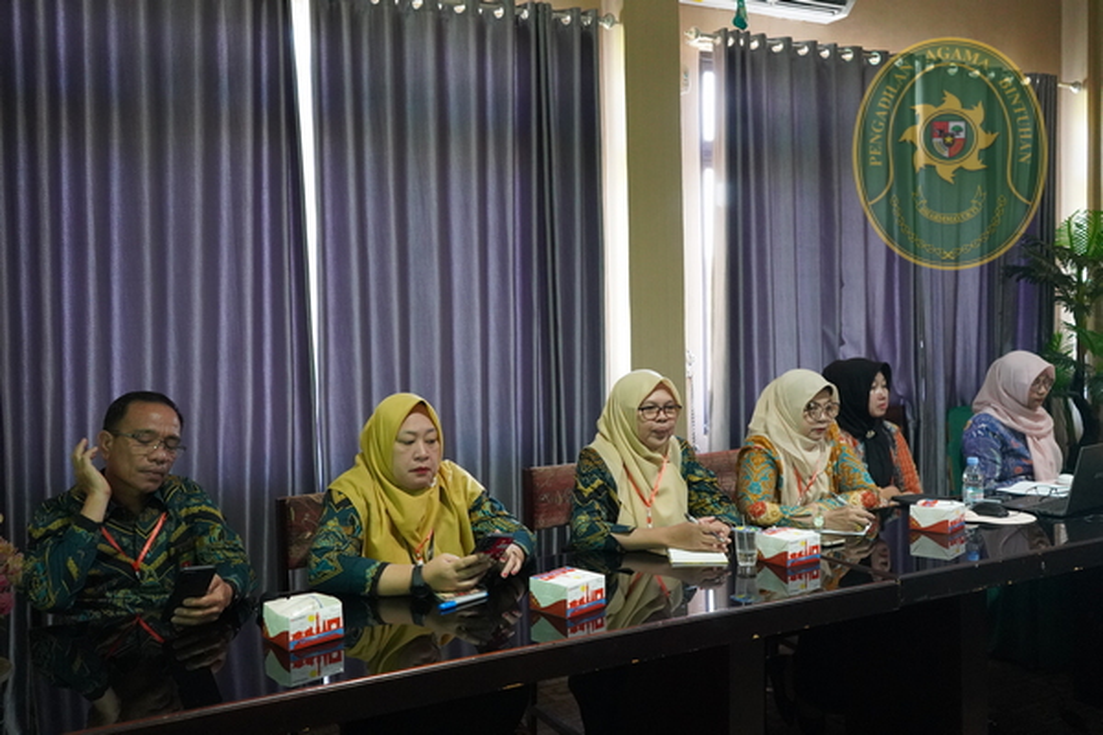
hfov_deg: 55.8
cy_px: 368
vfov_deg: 38.9
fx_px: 1042
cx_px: 552
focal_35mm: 34
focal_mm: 34
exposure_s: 1/160
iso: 10000
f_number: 4
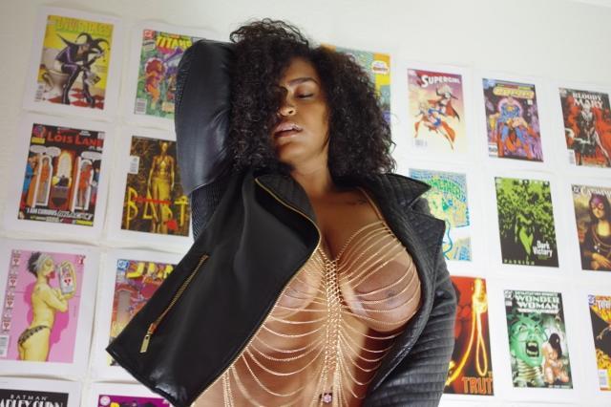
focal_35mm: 49
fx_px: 831
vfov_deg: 27.5
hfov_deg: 40.4
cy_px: 204
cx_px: 306
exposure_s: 1/20
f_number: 4
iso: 400
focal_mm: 32.5
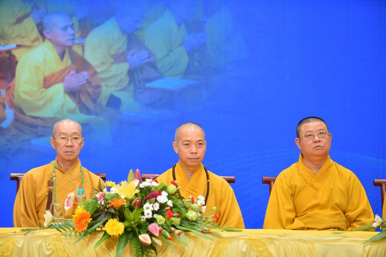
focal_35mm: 130
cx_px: 193
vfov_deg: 10.5
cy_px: 128
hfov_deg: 15.8
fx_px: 1393
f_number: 2.8
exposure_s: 1/160
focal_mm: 130
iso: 800
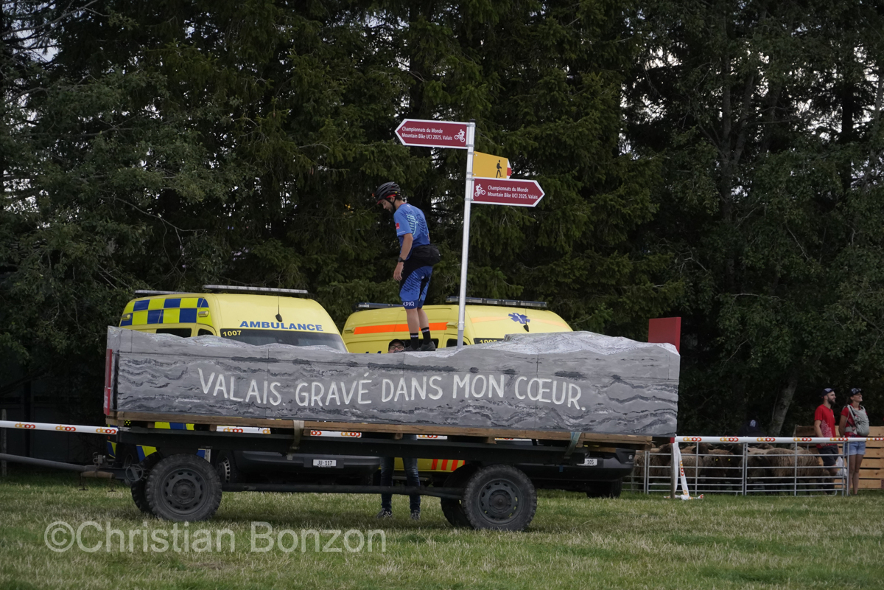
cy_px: 295
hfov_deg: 16.0
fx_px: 3143
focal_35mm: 128
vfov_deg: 10.7
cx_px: 442
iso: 2500
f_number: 6.3
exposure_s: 1/1250
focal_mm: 128
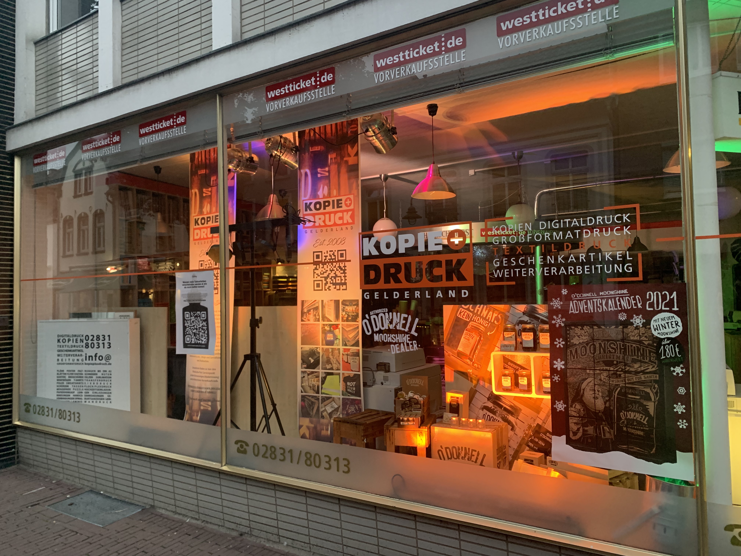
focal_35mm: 26
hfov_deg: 67.3
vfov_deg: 53.1
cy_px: 278
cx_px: 370
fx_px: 557
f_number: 1.8
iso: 320
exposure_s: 1/49
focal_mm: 4.25
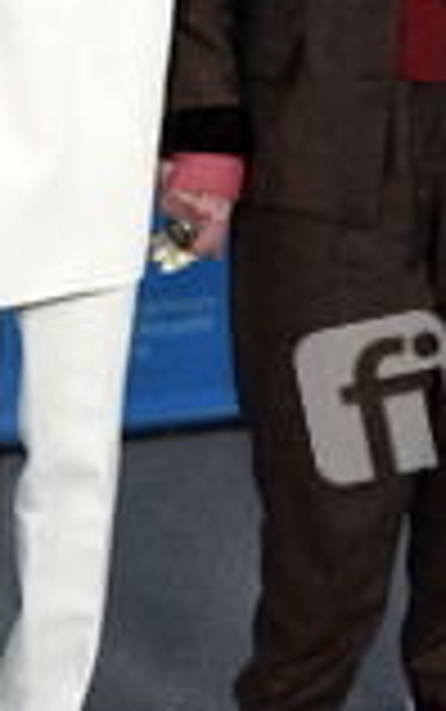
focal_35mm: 180
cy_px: 153
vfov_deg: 11.6
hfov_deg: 7.3
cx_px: 117
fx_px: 3494
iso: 640
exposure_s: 1/320
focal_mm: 70
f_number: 3.2
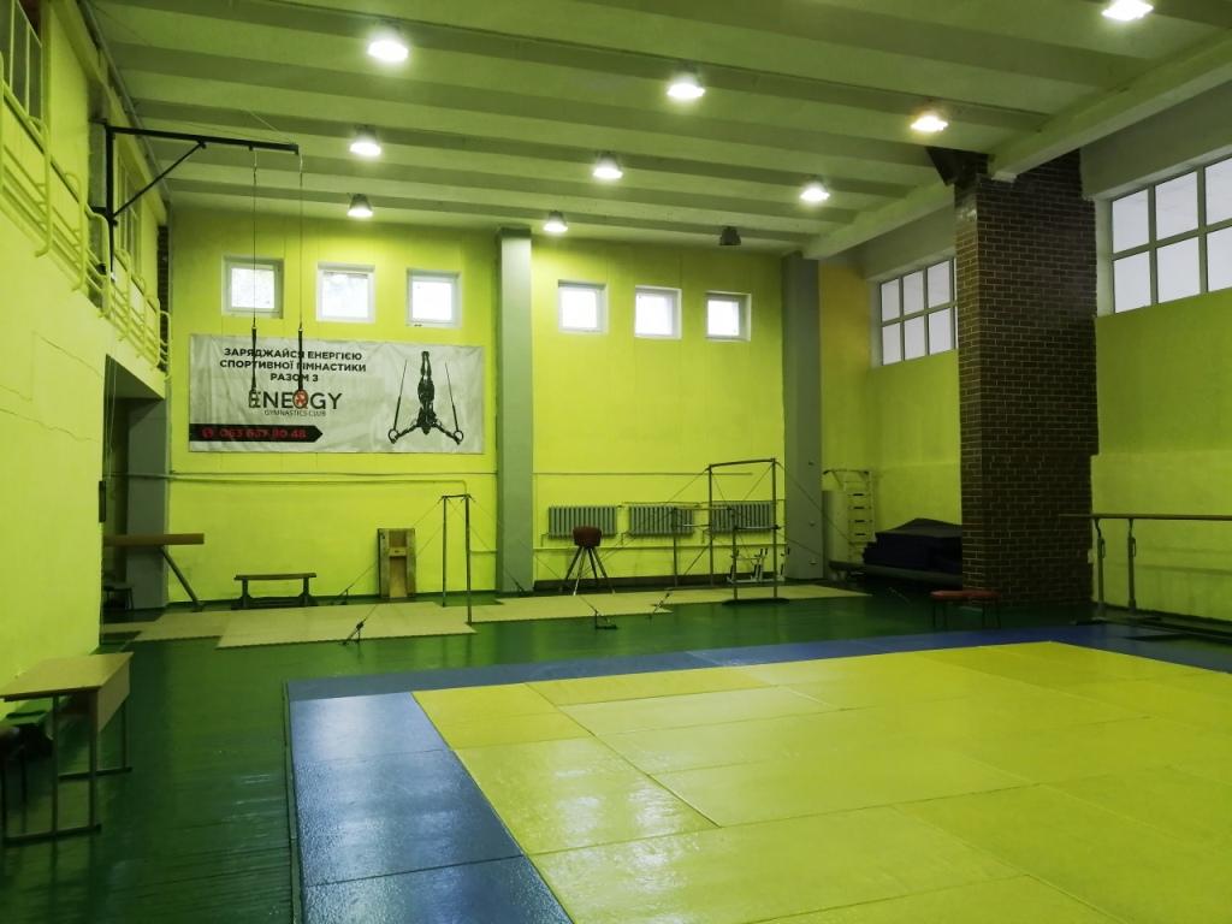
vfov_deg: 51.4
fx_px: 961
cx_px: 616
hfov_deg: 65.3
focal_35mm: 27
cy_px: 462
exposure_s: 1/50
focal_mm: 3.88
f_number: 1.8
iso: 125
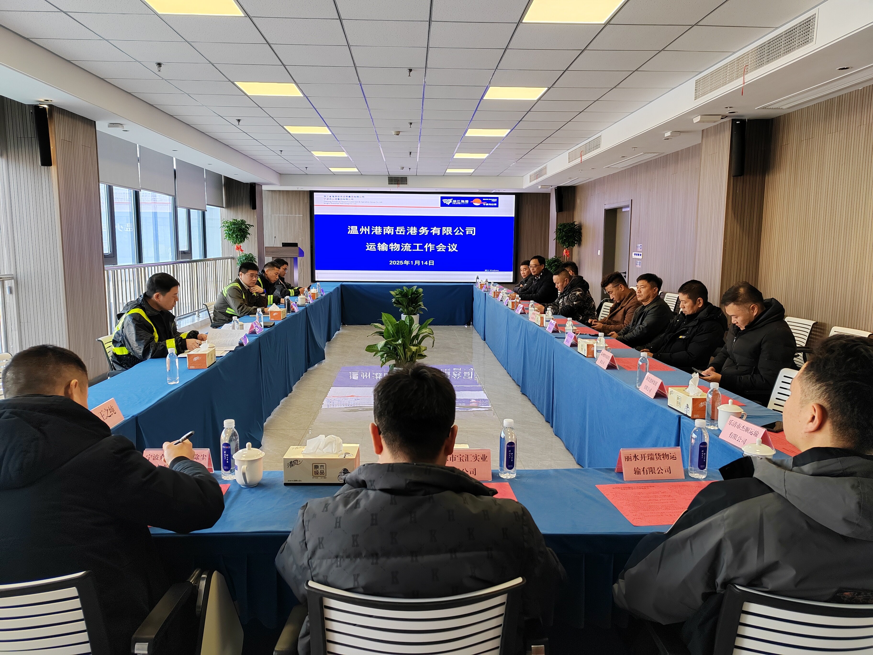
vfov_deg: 51.4
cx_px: 436
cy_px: 328
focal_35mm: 27
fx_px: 681
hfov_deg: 65.3
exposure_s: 1/100
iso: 500
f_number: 1.8
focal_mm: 6.14
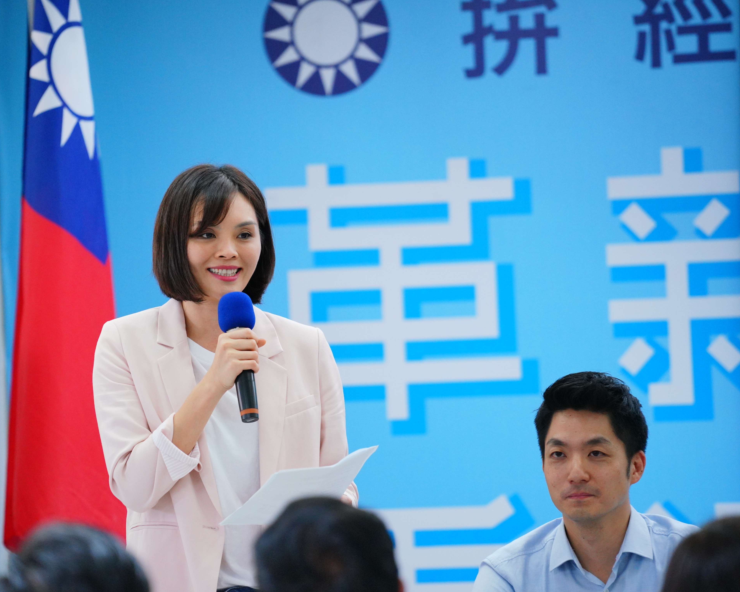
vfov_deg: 6.1
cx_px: 243
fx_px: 5541
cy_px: 283
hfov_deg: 7.6
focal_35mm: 253
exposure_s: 1/250
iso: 3200
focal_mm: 200
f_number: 4
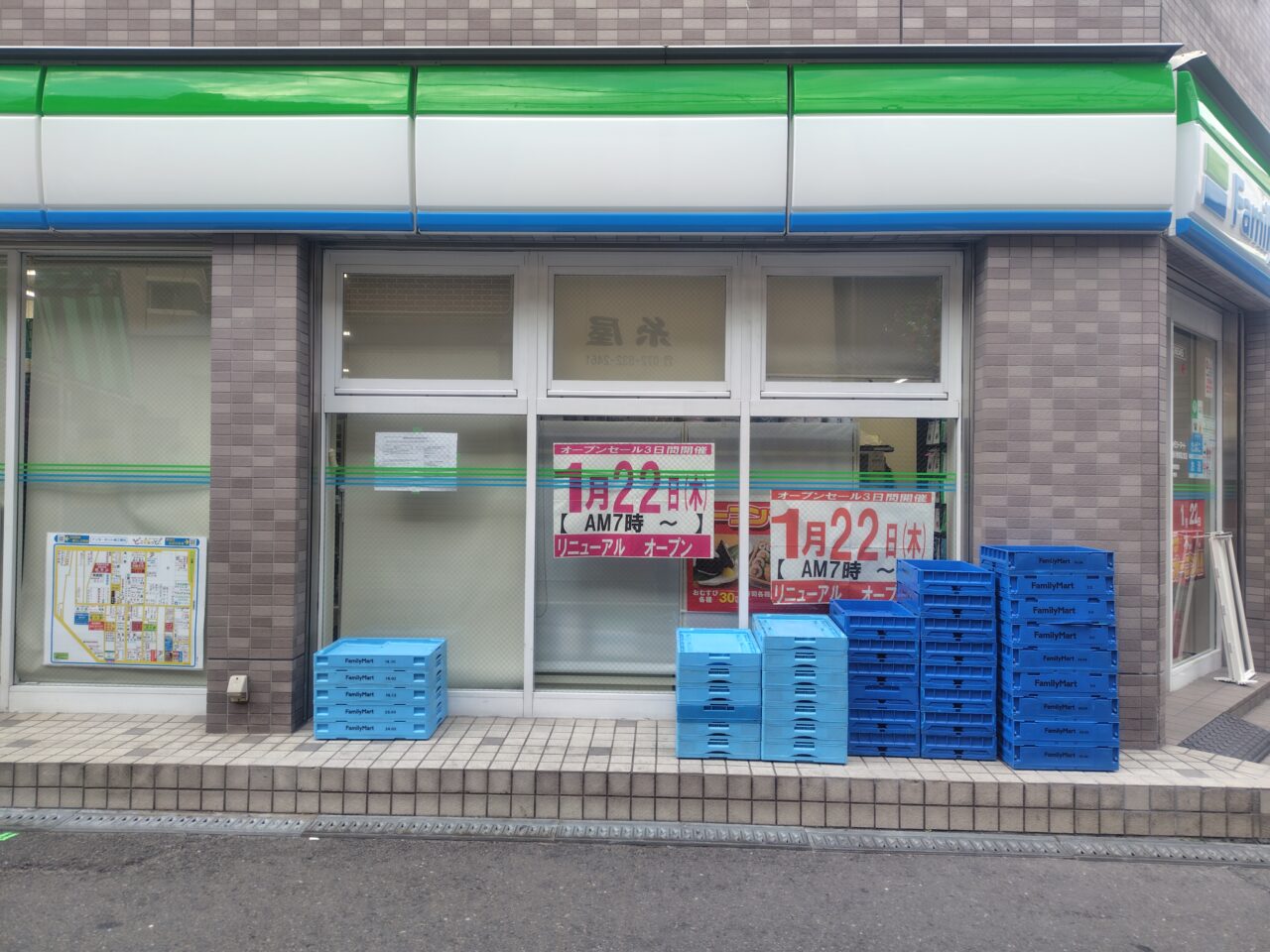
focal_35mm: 23
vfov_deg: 58.9
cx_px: 635
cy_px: 476
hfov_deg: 73.9
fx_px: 844
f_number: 1.9
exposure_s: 1/120
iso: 50
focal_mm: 5.6
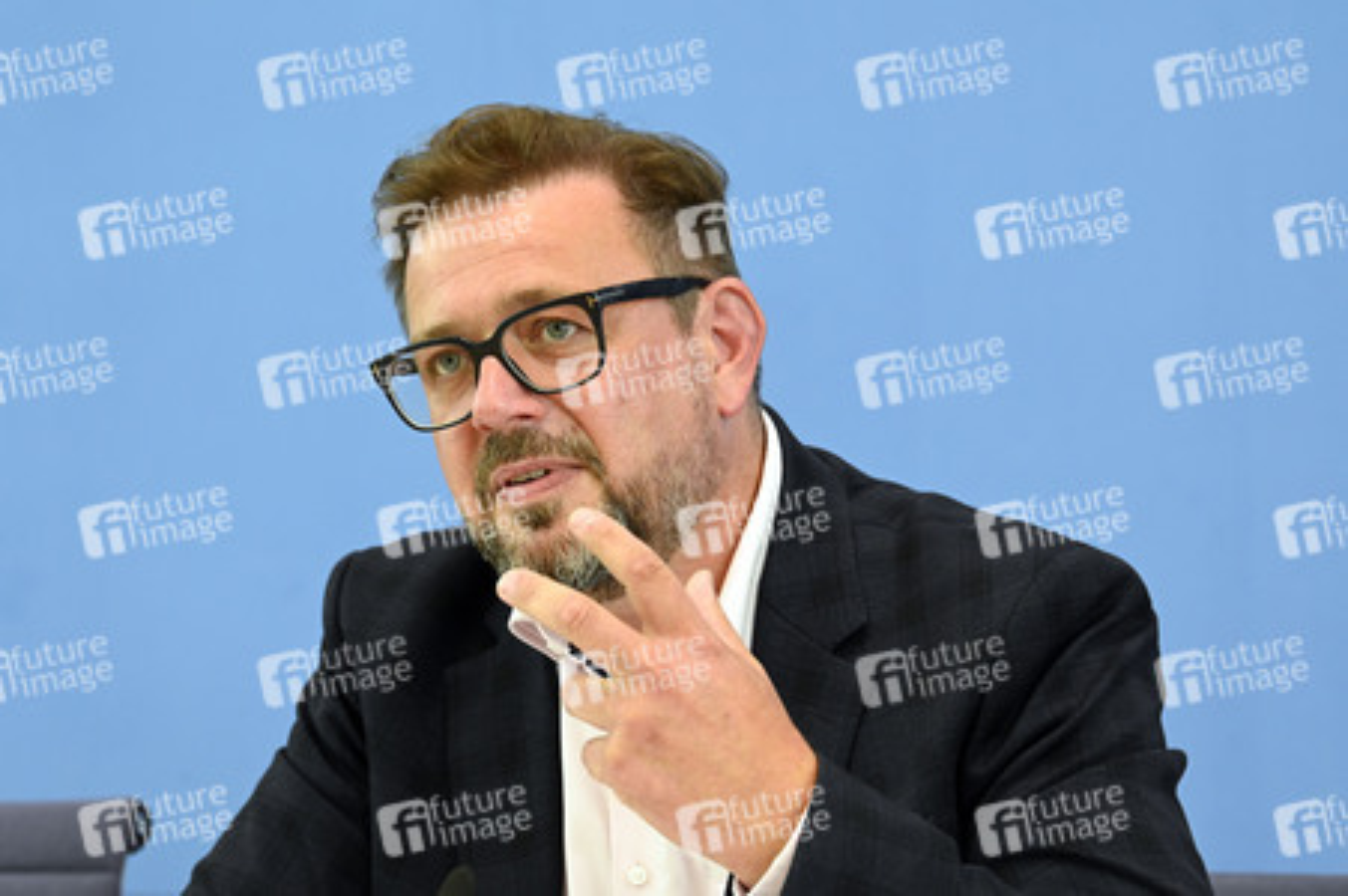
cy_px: 448
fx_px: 5238
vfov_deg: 9.8
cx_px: 674
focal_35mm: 140
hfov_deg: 14.7
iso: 3200
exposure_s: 1/500
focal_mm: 140
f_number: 6.3
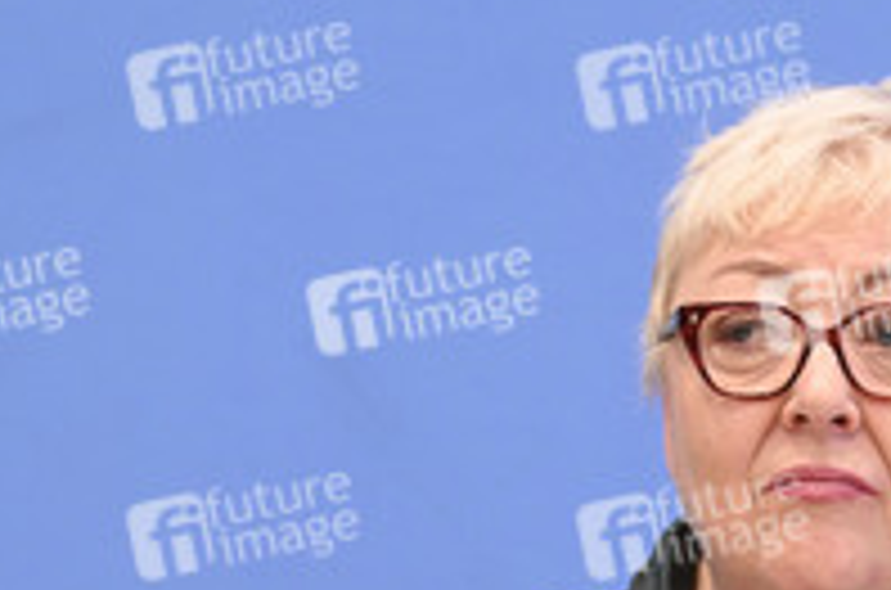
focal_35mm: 210
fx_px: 5185
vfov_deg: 6.5
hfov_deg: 9.8
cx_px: 754
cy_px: 640
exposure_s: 1/320
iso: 4000
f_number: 6.3
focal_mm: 92
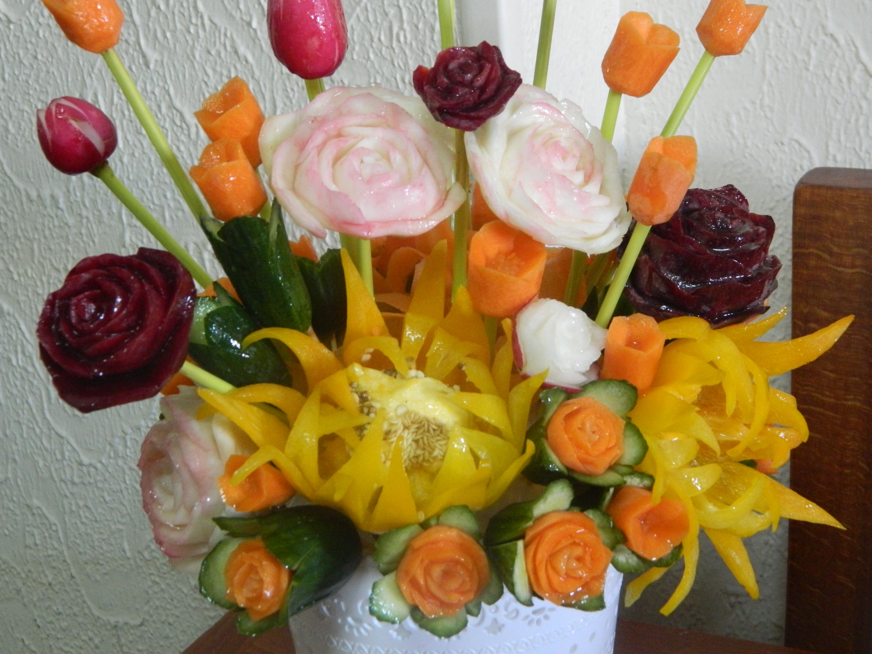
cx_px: 436
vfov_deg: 17.6
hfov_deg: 23.3
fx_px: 2116
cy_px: 327
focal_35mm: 84
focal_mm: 15.1
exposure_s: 1/13
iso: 400
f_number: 4.2
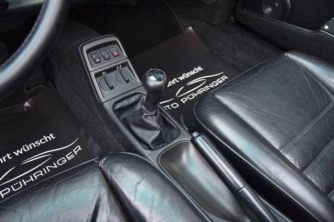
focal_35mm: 52
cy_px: 111
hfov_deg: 37.9
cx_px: 167
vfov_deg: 25.8
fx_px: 487
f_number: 4.5
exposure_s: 1/60
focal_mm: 35
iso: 900
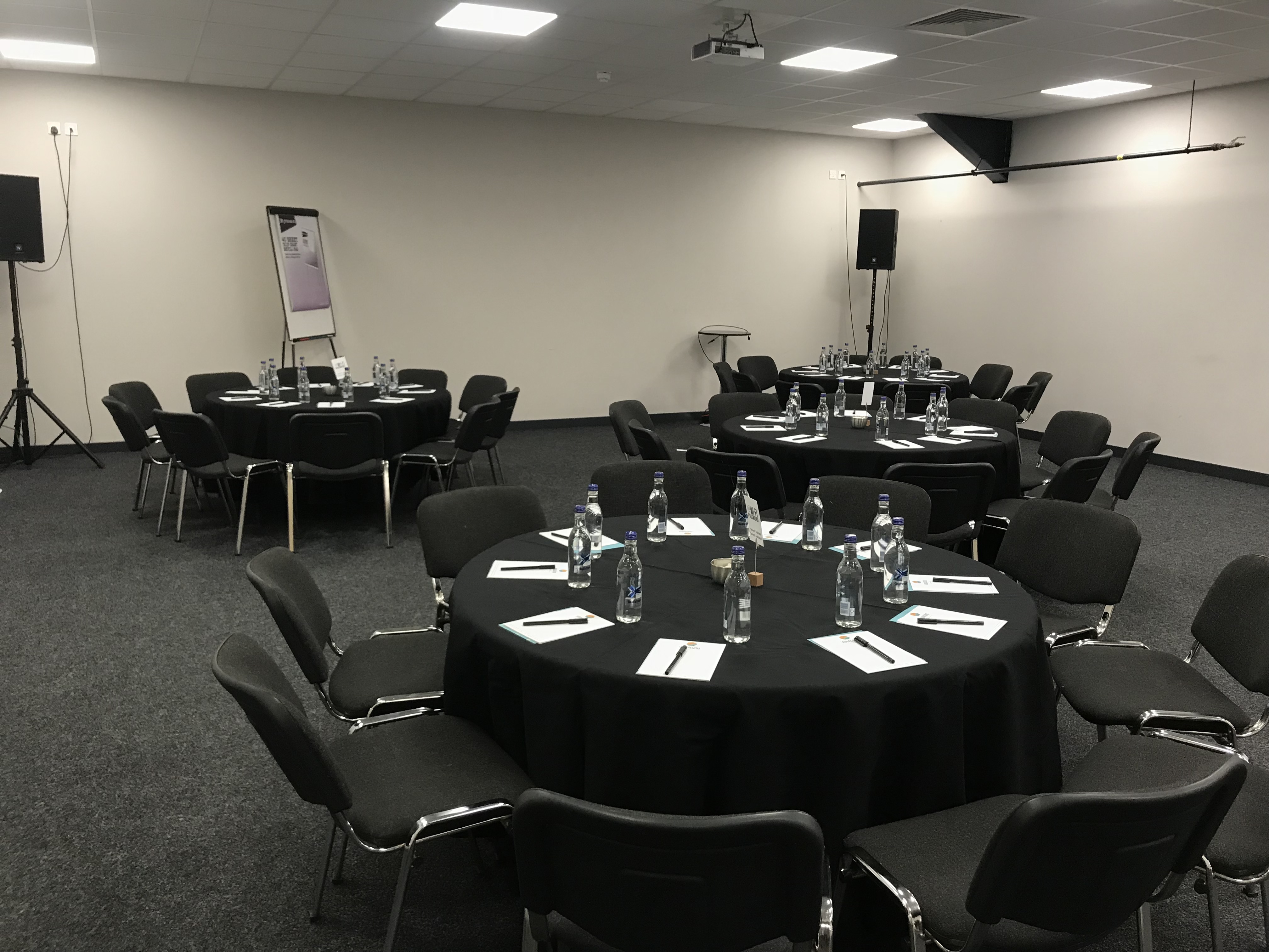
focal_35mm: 28
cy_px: 476
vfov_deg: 49.7
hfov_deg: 63.4
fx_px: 1026
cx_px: 634
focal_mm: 3.99
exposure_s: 1/25
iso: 40
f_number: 1.8
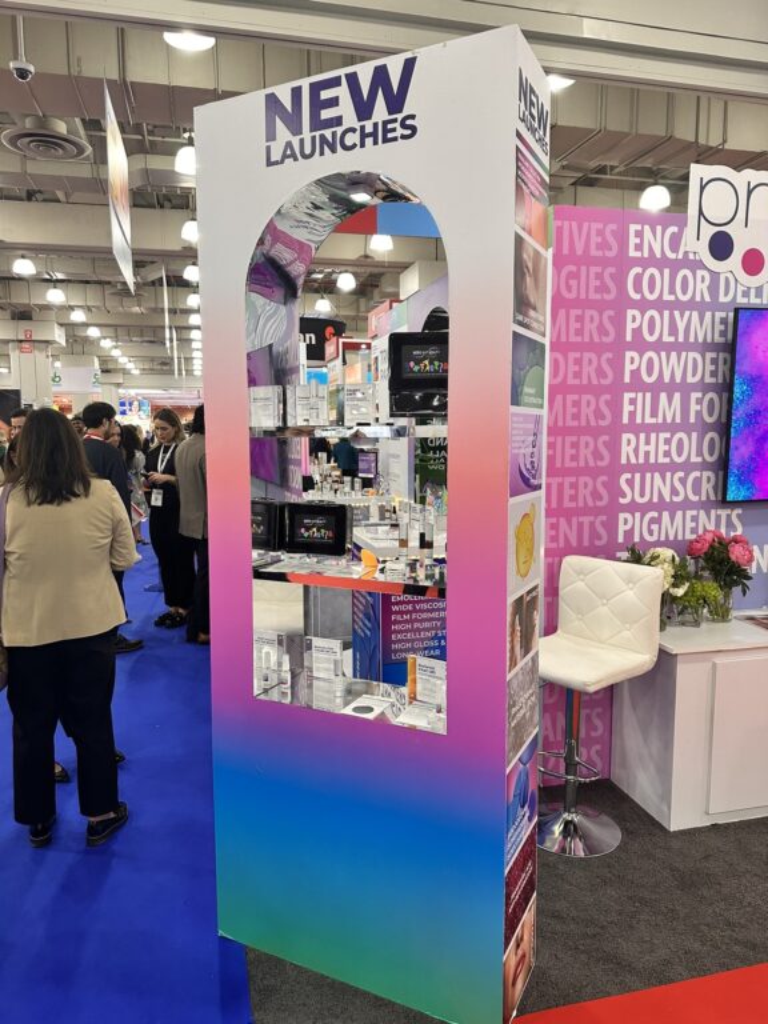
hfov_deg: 56.8
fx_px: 710
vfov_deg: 71.6
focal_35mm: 24
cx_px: 384
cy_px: 512
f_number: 1.78
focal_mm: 6.86
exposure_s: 1/66
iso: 200
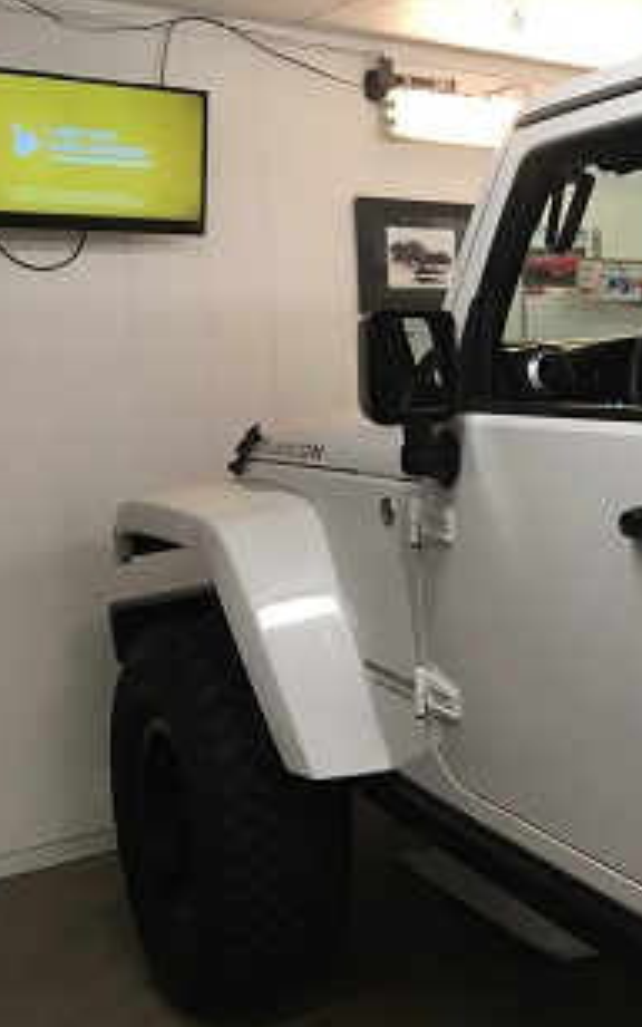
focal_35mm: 46
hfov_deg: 25.4
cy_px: 460
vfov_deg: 43.4
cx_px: 752
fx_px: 1287
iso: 50
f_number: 2.2
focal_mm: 4.15
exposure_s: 1/30
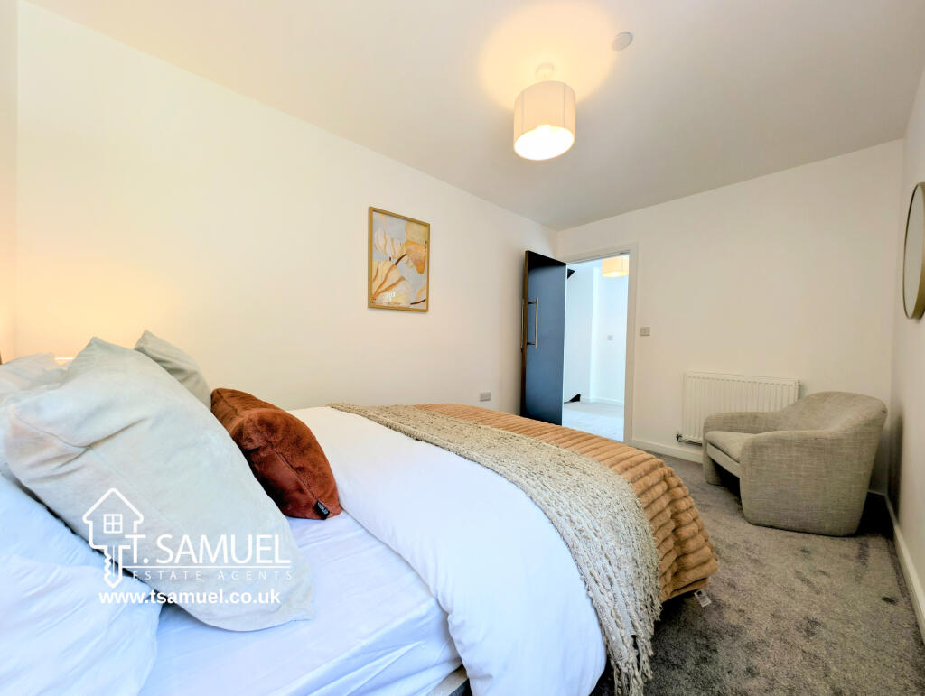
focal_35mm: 12
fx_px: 321
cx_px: 462
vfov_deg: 94.6
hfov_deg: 110.5
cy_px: 348
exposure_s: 1/37.1
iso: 38
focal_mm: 2.23
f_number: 1.95
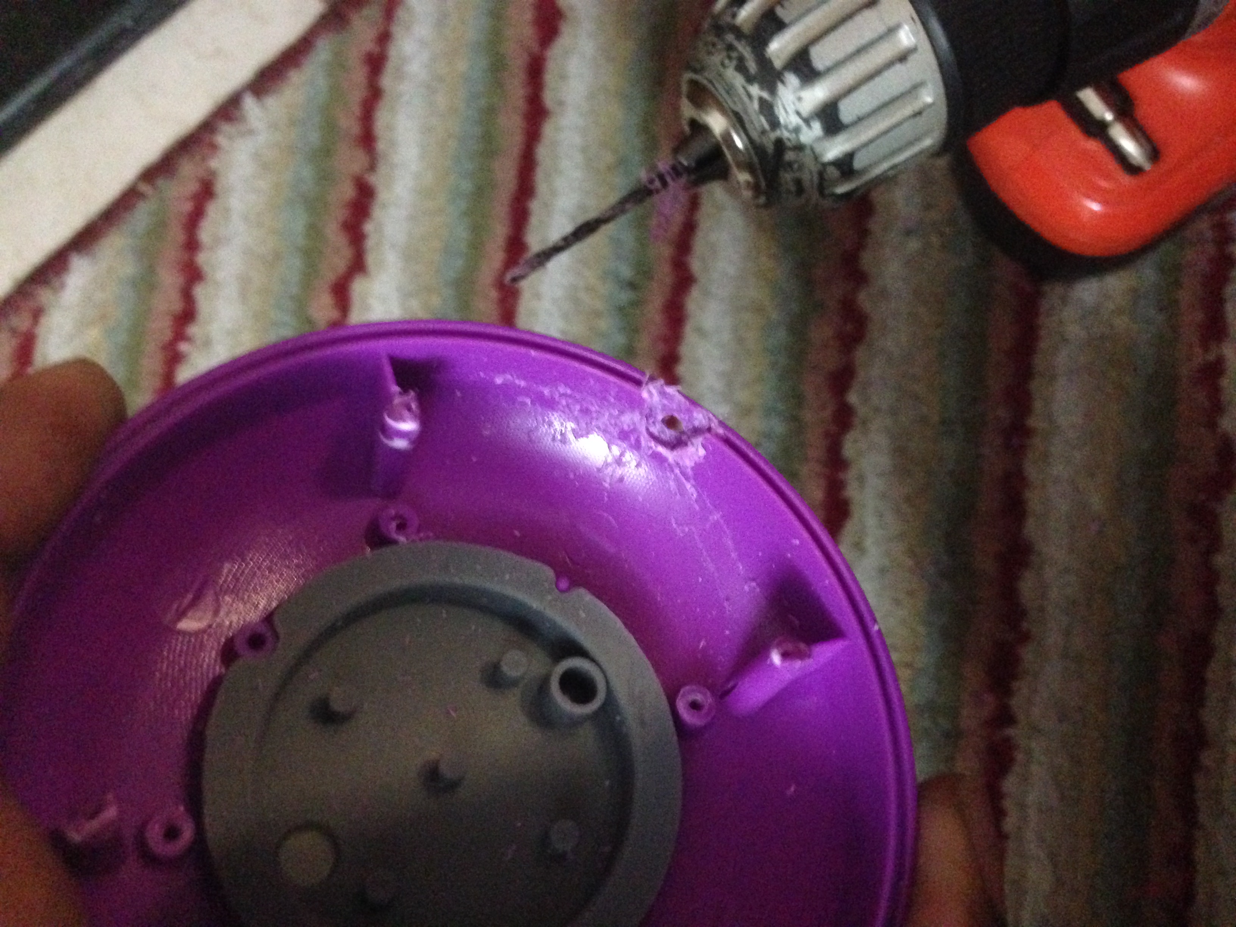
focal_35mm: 33
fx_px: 1178
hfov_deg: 55.4
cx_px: 618
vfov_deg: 42.9
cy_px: 464
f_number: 2.4
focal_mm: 4.12
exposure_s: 1/15
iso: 800
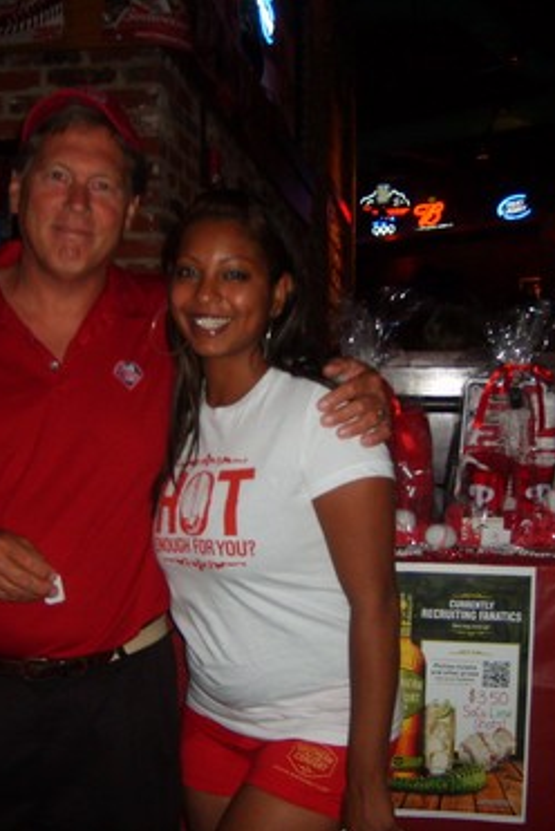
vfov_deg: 40.3
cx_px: 253
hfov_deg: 27.6
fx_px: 1131
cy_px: 418
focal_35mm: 49
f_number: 2.8
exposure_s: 1/45
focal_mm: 5.8
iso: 100
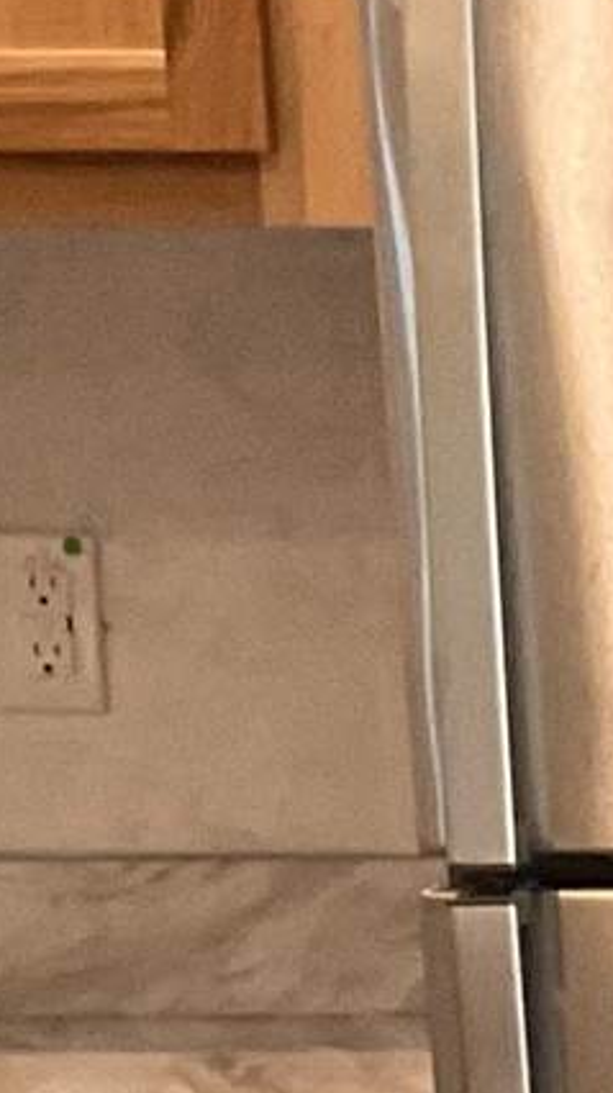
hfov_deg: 5.0
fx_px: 6602
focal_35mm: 228
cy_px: 1894
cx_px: 1831
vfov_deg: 9.1
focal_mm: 3
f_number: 1.8
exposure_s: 1/60
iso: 80
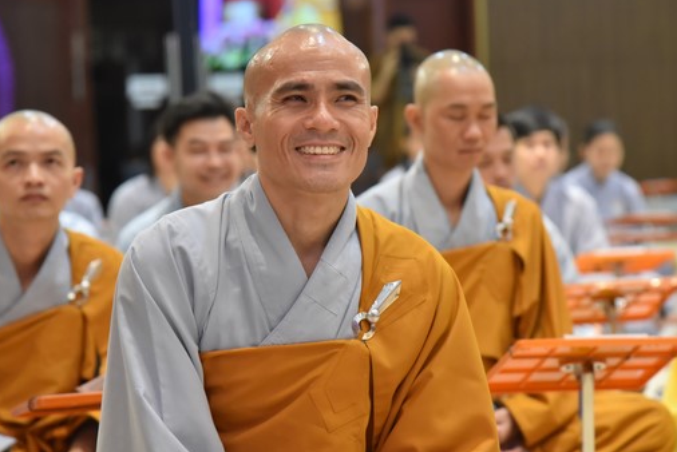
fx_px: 2898
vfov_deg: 8.9
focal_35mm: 154
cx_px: 344
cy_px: 189
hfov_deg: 13.3
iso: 3200
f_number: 5
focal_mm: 120
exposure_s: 1/125
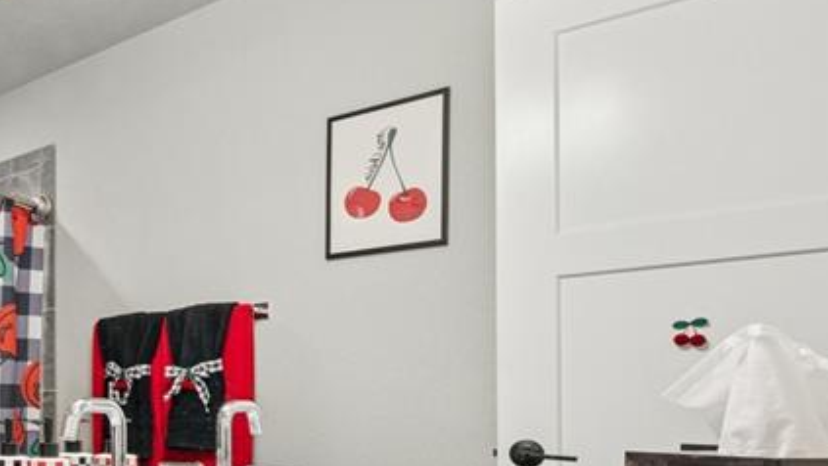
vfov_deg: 29.9
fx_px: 834
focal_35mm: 38
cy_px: 421
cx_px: -82
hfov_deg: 41.9
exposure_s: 1/3.33
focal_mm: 15
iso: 800
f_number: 11
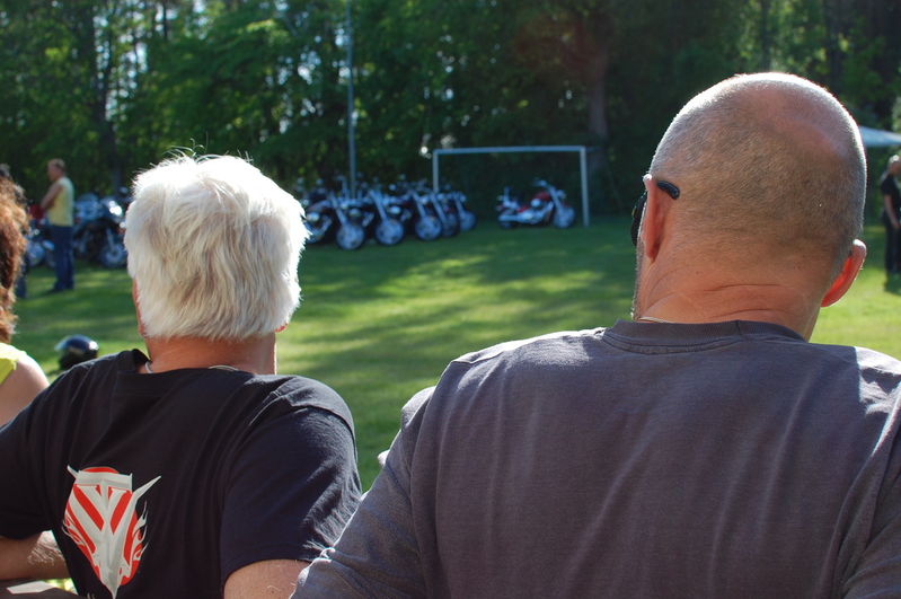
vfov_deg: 25.7
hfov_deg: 37.9
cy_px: 300
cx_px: 450
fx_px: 1313
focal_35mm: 52
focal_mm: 35
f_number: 7.1
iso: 200
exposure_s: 1/200
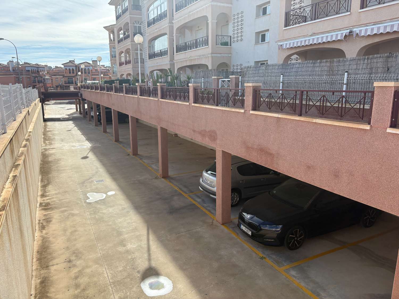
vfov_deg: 53.1
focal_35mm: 26
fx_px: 300
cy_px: 150
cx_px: 200
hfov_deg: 67.3
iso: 64
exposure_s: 1/2865
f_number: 1.6
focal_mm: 5.96
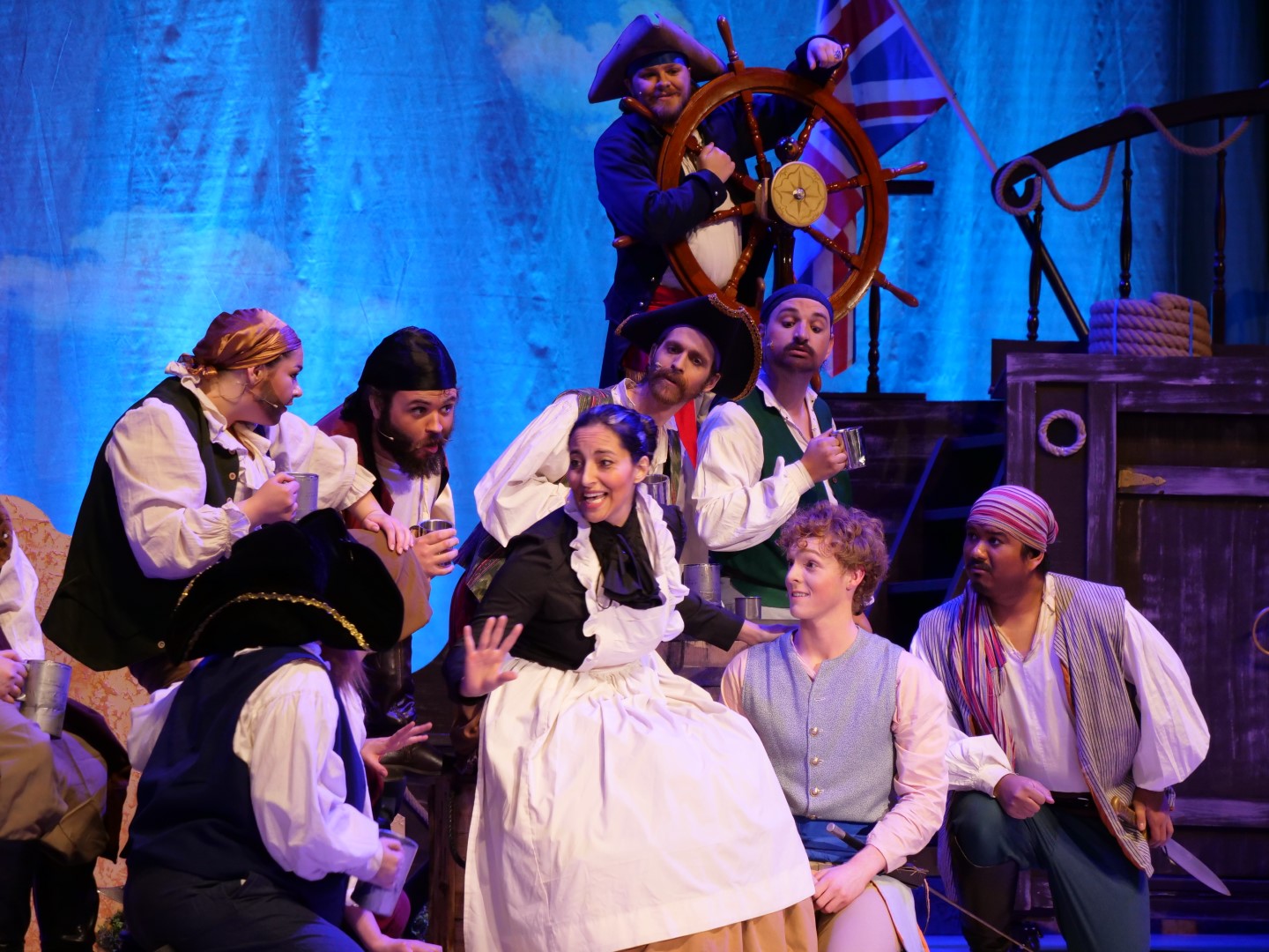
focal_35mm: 120
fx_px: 4399
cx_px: 634
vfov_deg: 12.3
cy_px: 476
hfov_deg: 16.4
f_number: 4
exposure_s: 1/125
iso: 1250
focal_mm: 60
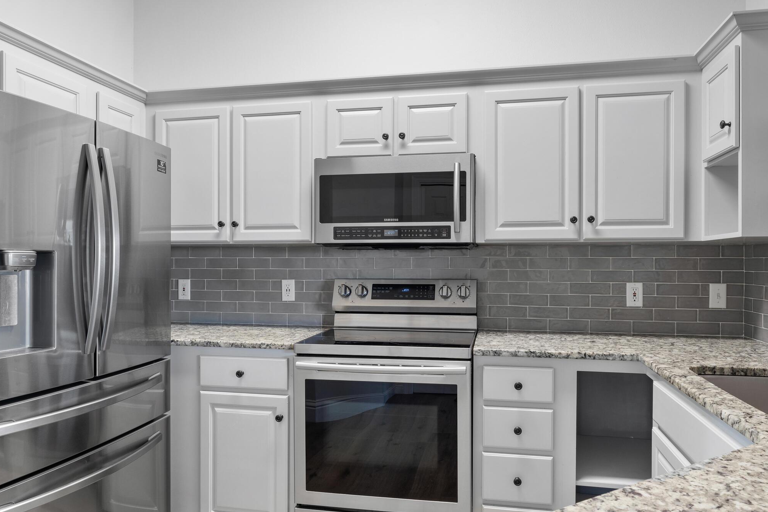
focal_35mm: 24
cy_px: 262
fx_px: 512
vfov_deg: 53.1
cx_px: 399
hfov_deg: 73.7
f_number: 9
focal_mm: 16
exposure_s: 1.3
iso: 100
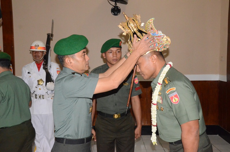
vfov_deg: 31.8
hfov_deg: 46.5
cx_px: 115
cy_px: 76
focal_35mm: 42
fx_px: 268
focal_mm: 28
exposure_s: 1/250
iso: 6400
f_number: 6.3
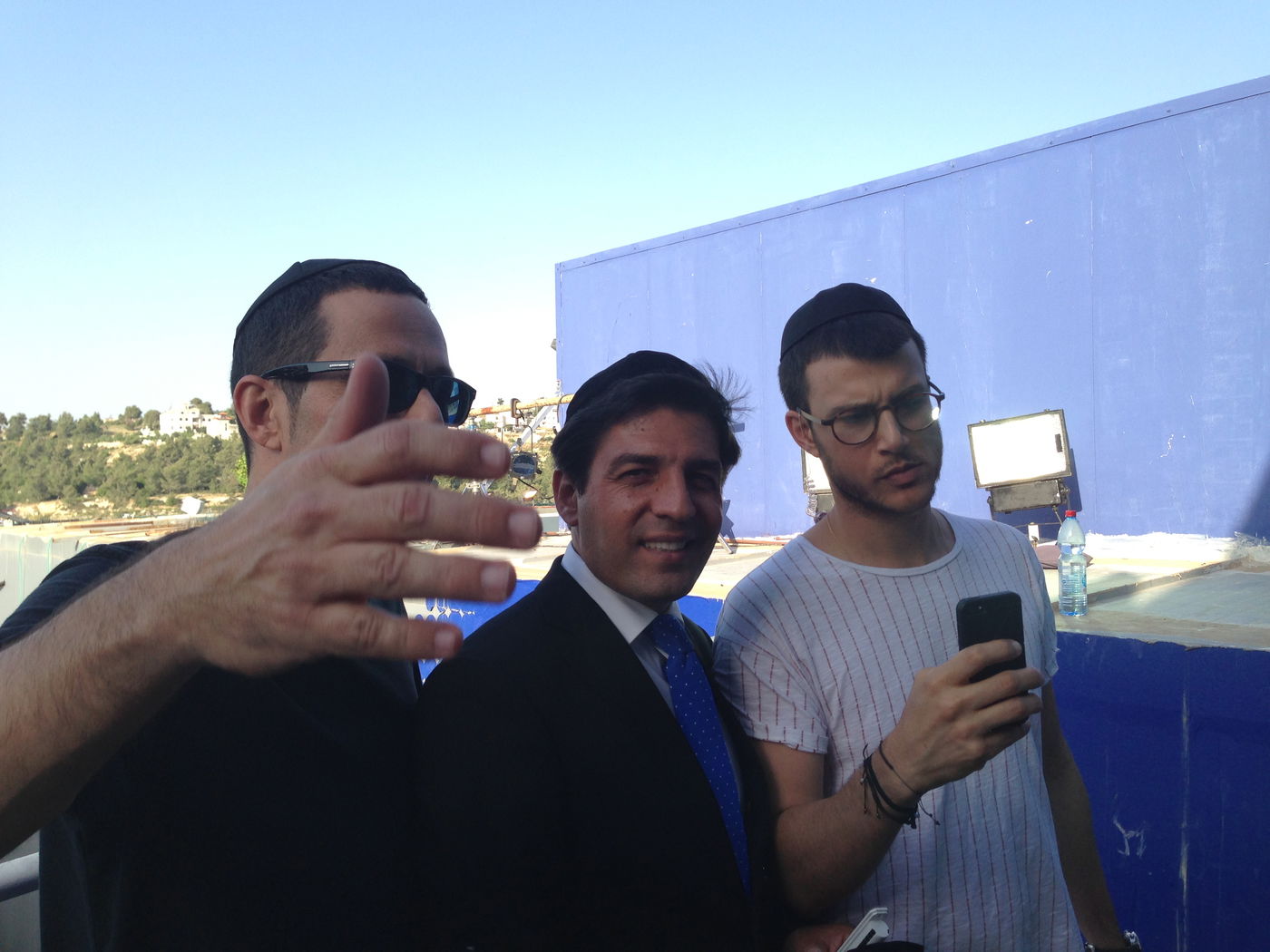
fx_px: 1211
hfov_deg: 55.4
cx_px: 635
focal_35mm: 33
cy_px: 476
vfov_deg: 42.9
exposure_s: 1/547
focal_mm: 4.13
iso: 50
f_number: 2.4
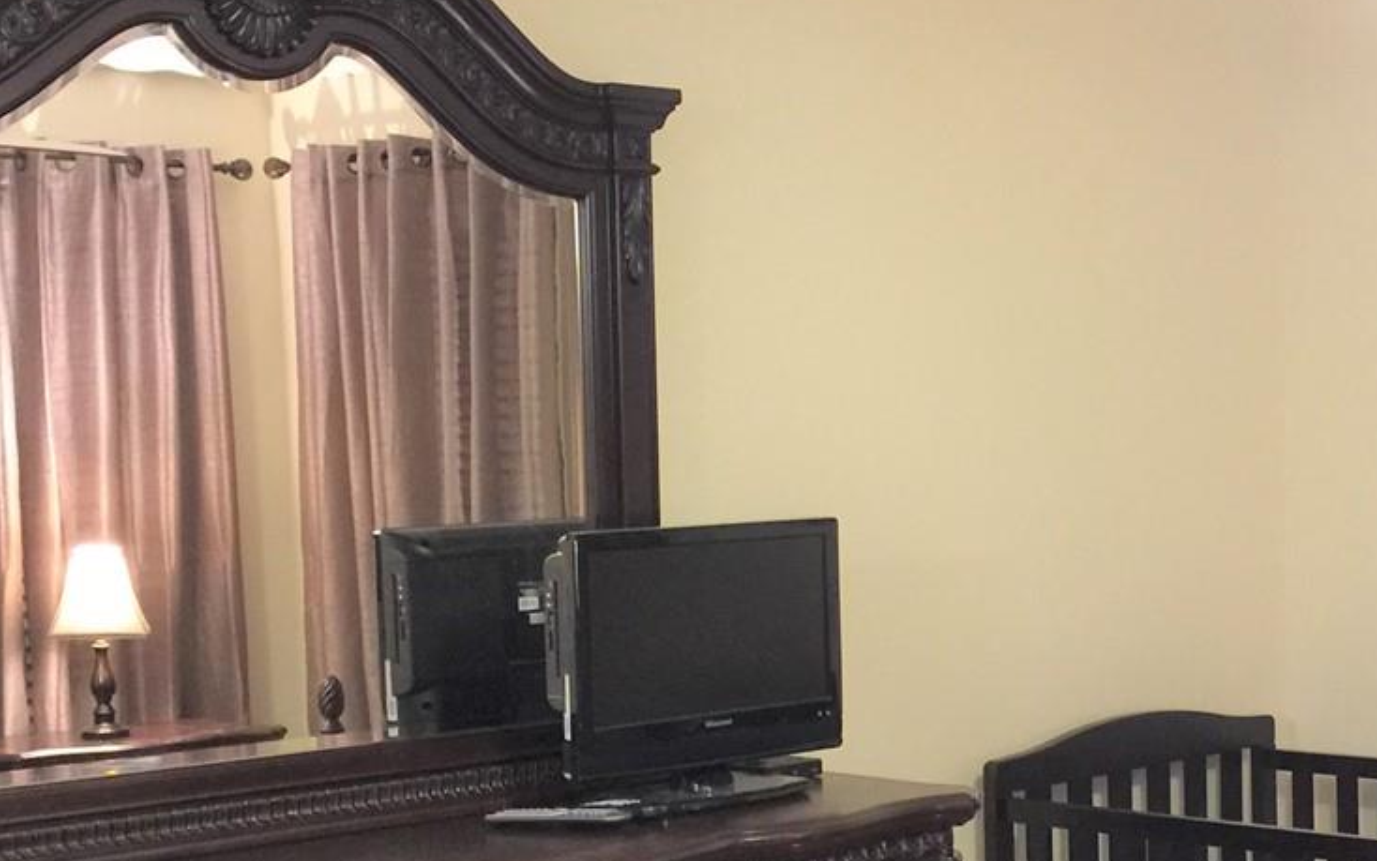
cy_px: 559
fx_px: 2515
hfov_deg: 29.9
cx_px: 1105
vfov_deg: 19.4
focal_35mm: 67
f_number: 2.2
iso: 100
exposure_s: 1/8
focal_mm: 4.15
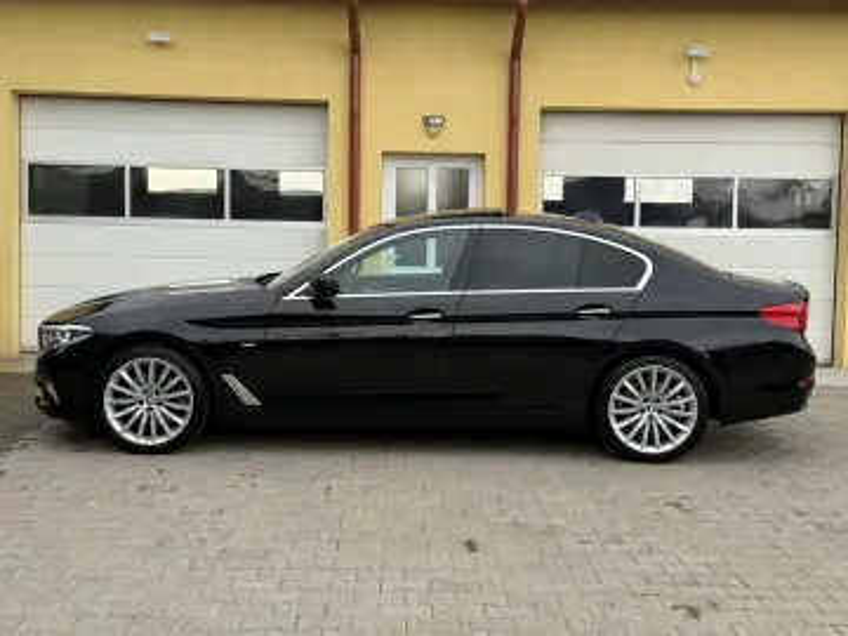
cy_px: 318
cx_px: 424
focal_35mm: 48
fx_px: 1176
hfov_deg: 39.7
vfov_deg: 30.3
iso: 80
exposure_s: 1/778
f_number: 1.78
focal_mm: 6.76
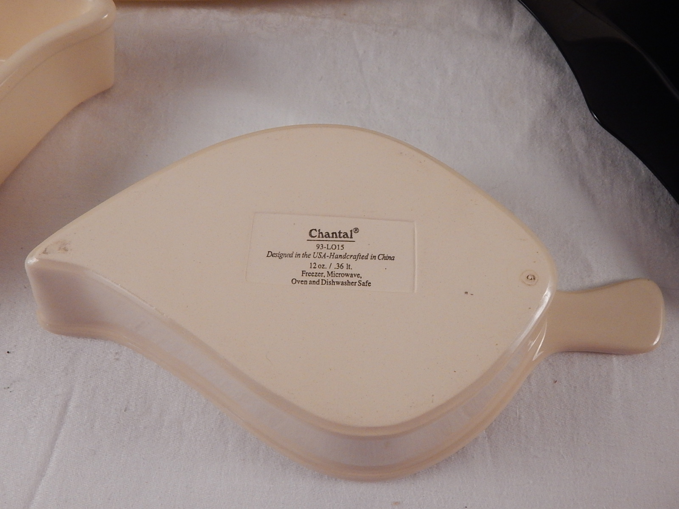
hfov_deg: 54.0
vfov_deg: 41.8
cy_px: 254
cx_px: 340
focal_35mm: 34
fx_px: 667
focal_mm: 6.1
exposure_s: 1/250
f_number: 3.3
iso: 400
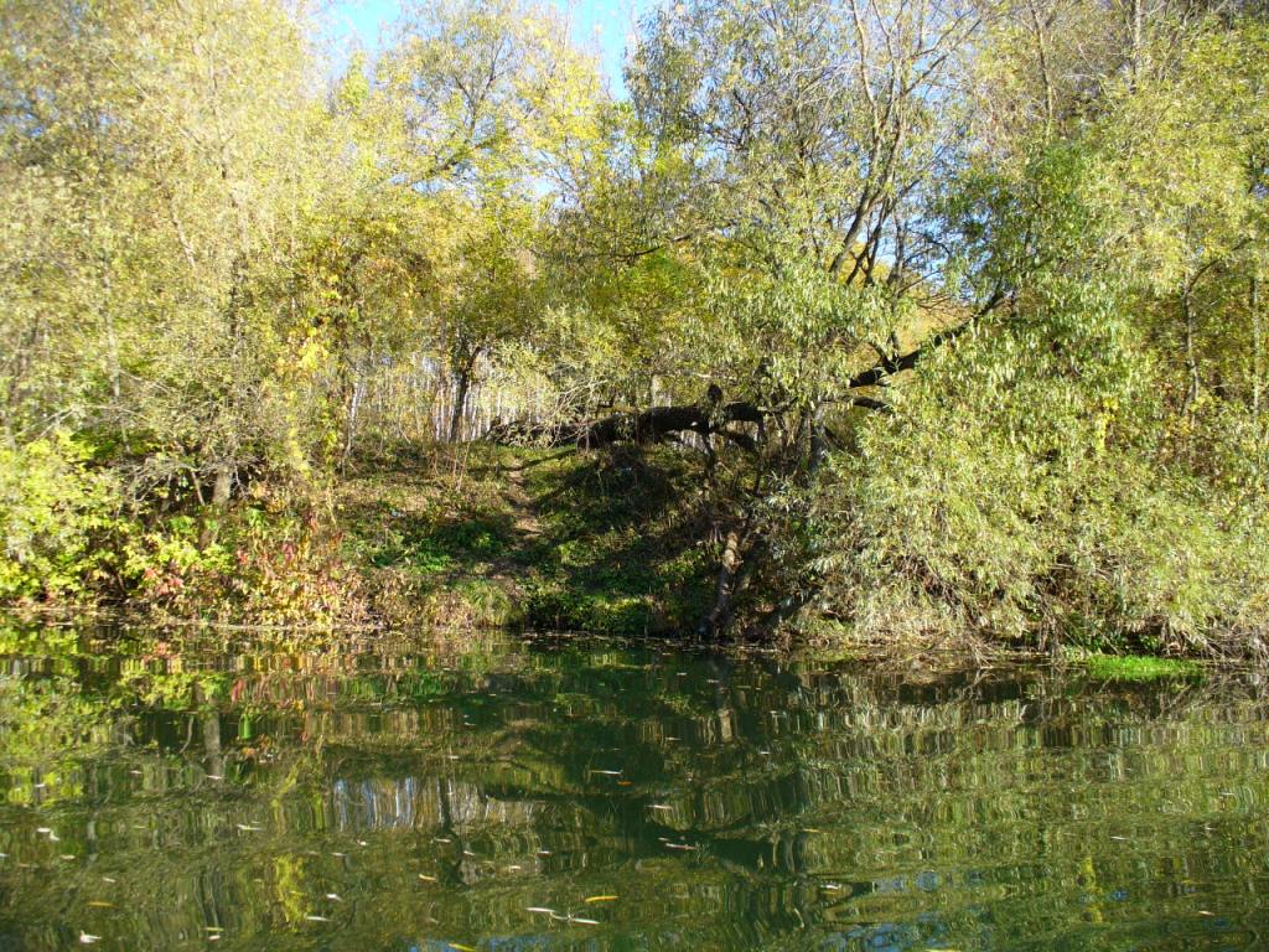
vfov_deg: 38.7
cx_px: 634
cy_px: 476
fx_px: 1356
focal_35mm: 37
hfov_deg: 50.1
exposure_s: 1/320
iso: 80
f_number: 2.8
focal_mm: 6.1
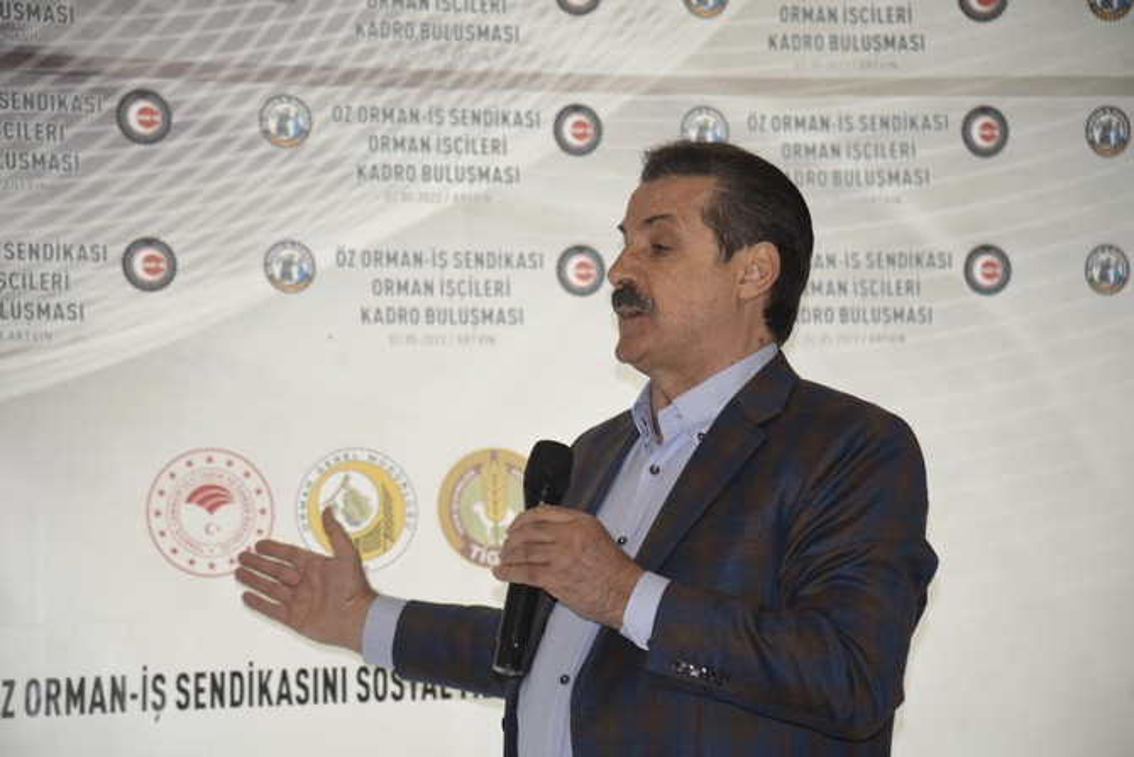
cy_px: 378
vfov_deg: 11.4
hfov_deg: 17.1
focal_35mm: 120
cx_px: 567
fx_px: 3781
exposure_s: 1/60
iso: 320
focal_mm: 120
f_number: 4
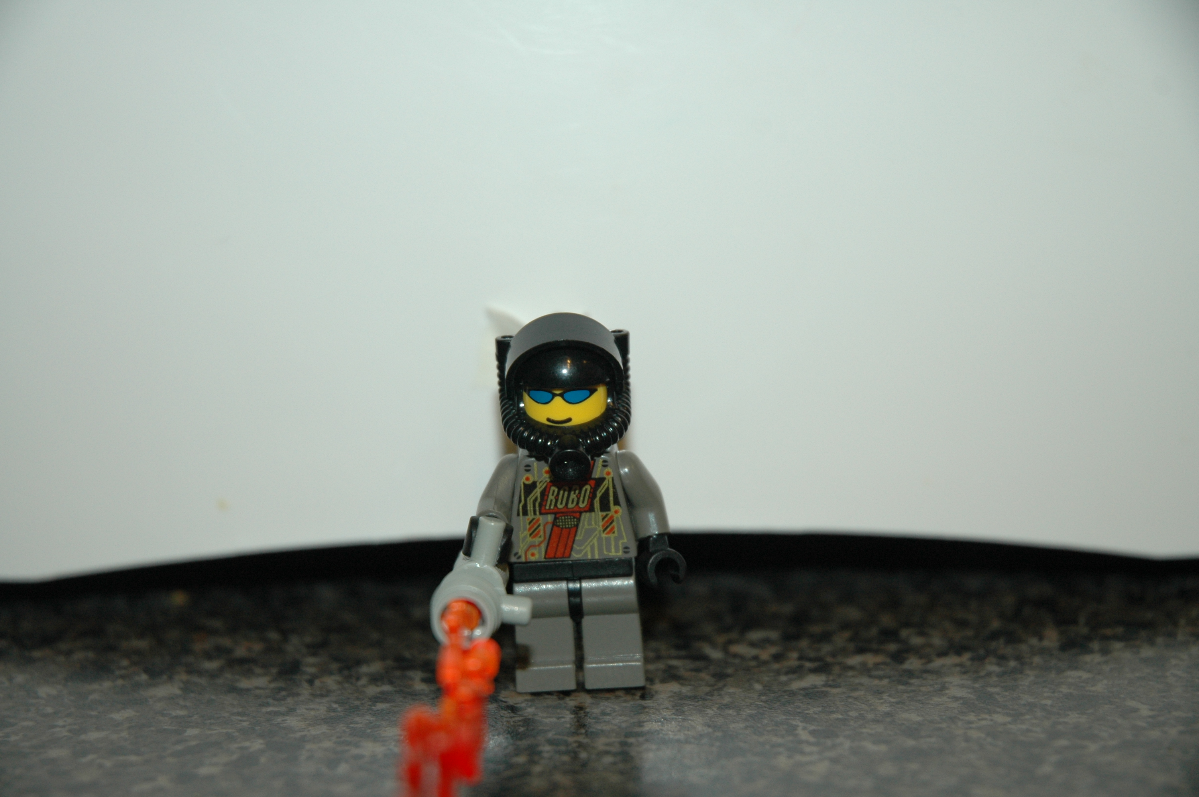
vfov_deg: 13.0
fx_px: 3494
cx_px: 600
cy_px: 398
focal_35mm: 105
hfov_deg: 19.5
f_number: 4.5
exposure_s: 1/60
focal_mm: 70
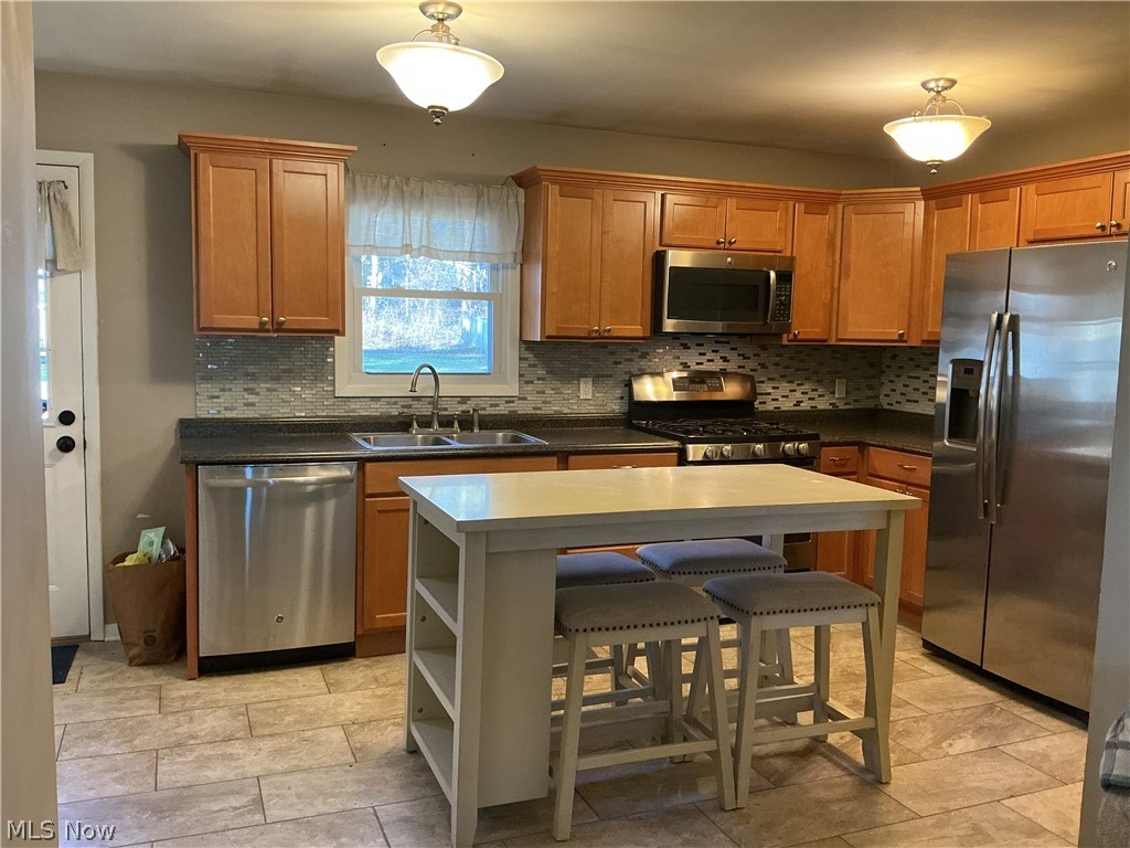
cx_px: 565
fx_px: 947
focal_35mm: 29
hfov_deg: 61.7
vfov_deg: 48.2
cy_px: 424
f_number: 1.8
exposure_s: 1/60
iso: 200
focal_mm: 3
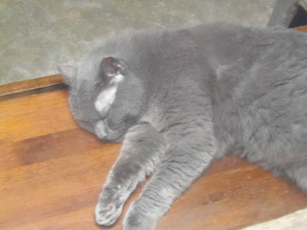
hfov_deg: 26.3
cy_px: 115
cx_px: 154
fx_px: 656
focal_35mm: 74
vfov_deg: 19.9
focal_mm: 13.7
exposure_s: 1/8
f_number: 4.2
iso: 800
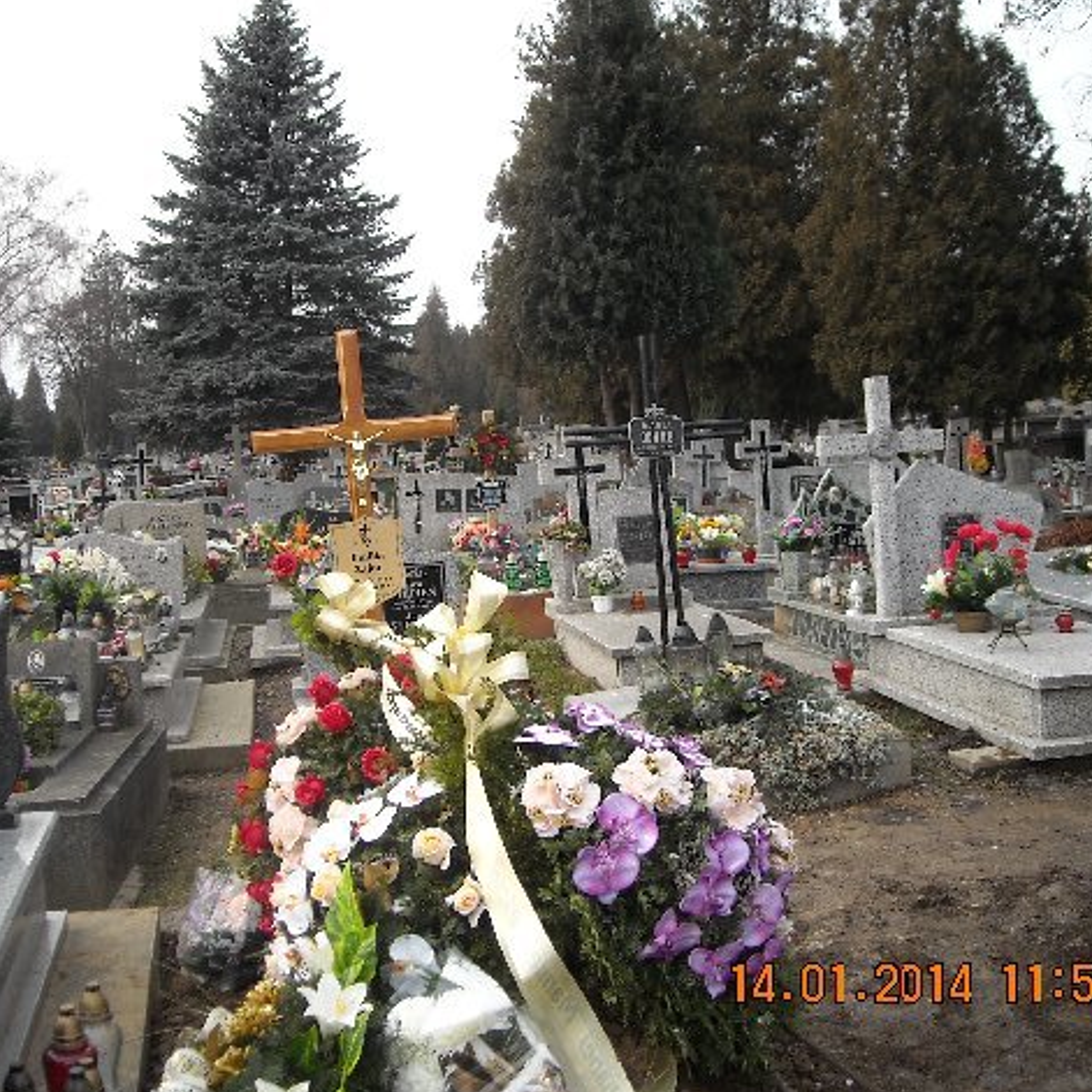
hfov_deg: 39.9
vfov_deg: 40.0
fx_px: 1499
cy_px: 545
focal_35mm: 42
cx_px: 441
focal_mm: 5.7
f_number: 2.8
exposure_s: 1/228
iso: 64
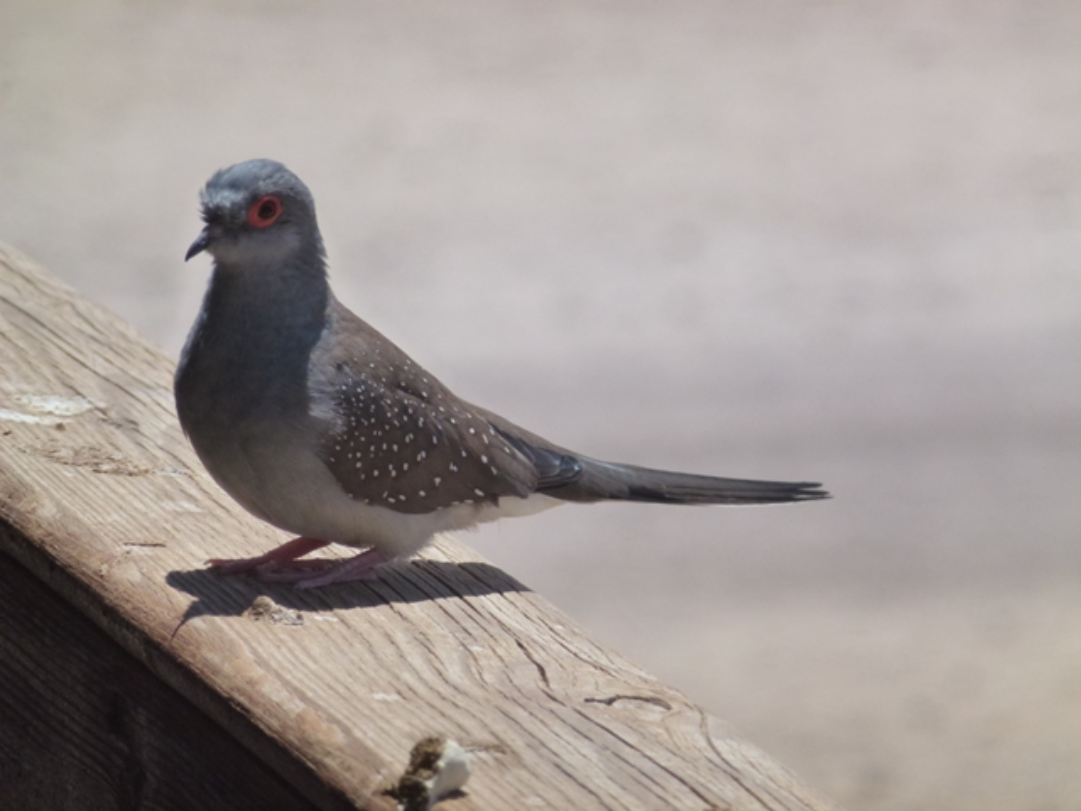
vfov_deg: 3.9
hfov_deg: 5.2
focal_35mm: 384
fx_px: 11992
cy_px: 406
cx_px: 540
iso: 160
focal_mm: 68.8
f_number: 5.9
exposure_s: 1/800
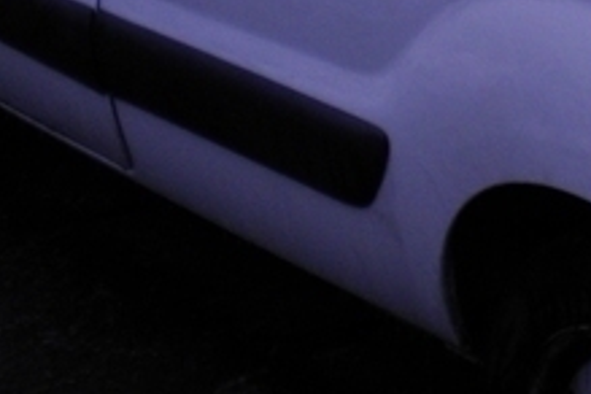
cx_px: 745
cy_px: -227
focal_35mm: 133
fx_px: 2183
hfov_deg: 14.8
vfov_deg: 9.9
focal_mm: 6.3
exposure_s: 1/280
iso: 80
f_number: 4.6
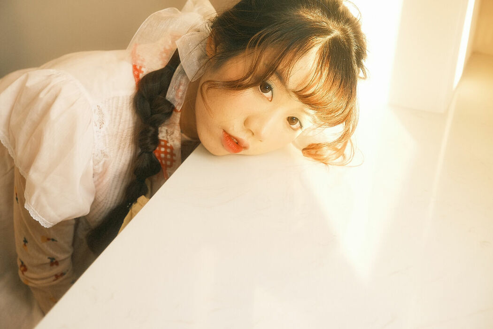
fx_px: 822
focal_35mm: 60
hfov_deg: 33.4
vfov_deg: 22.6
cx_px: 246
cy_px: 164
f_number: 2.8
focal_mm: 40.1
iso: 400
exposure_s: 1/125
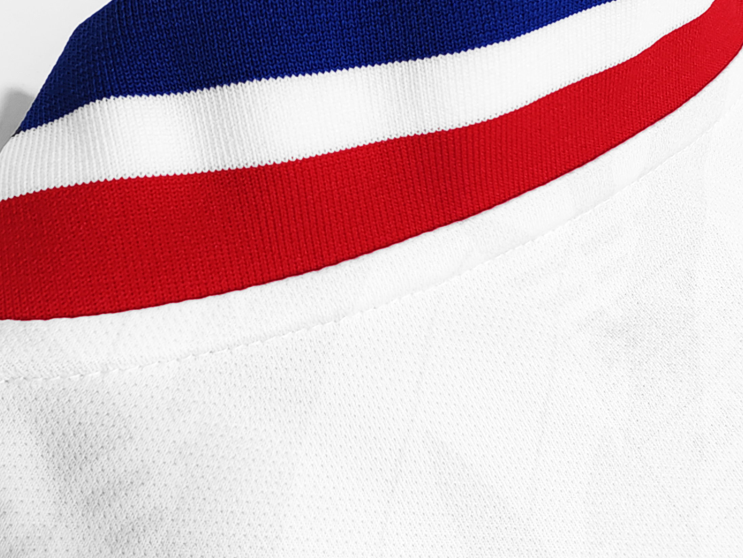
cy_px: 105
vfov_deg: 33.3
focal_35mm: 42
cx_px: 326
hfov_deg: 44.7
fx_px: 902
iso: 210
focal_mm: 2.59
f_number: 2.2
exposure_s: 1/60
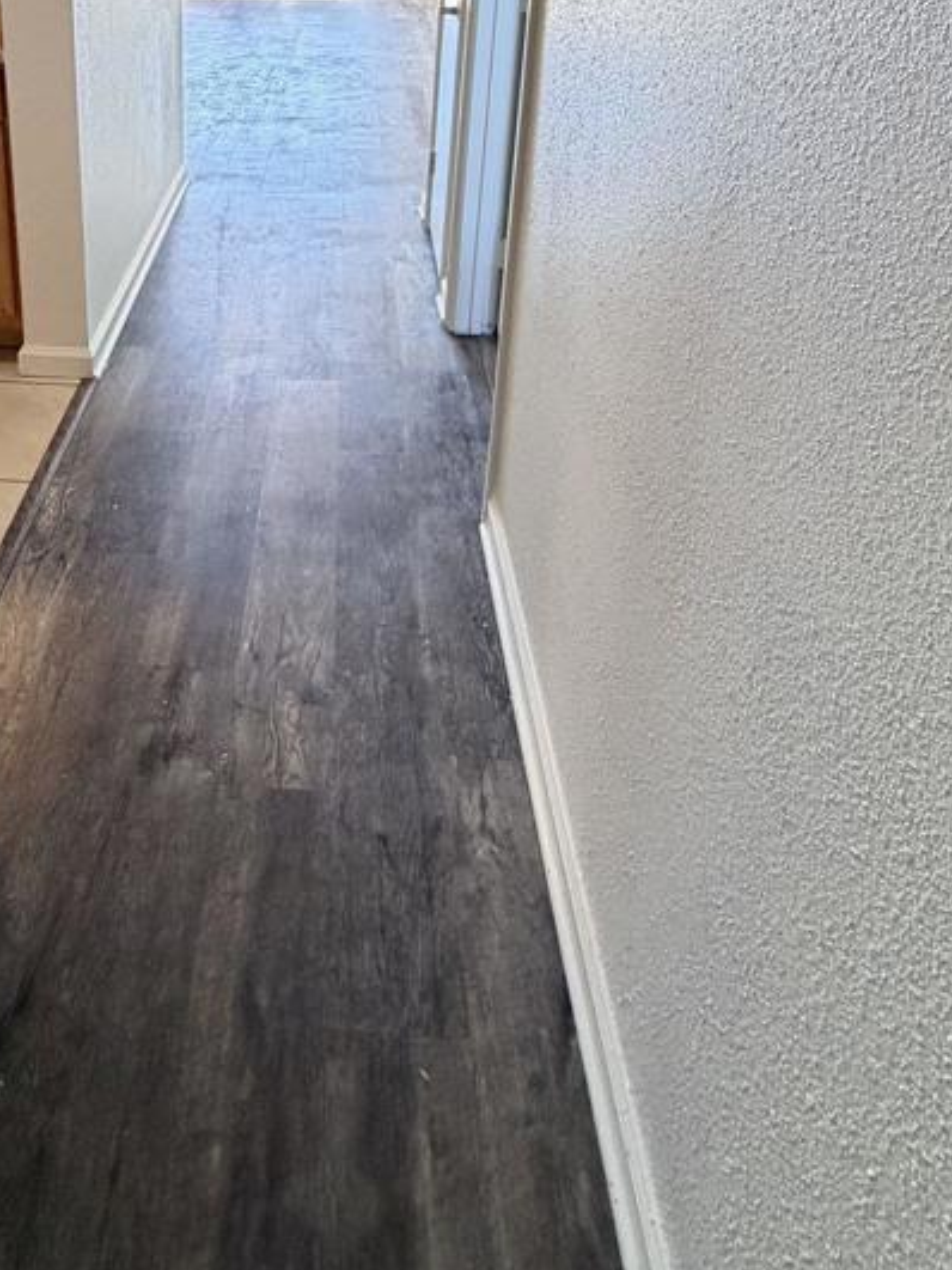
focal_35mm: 27
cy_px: 146
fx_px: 990
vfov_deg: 57.0
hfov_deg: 50.0
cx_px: 285
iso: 320
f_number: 2.2
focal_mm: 2.22
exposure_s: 1/60
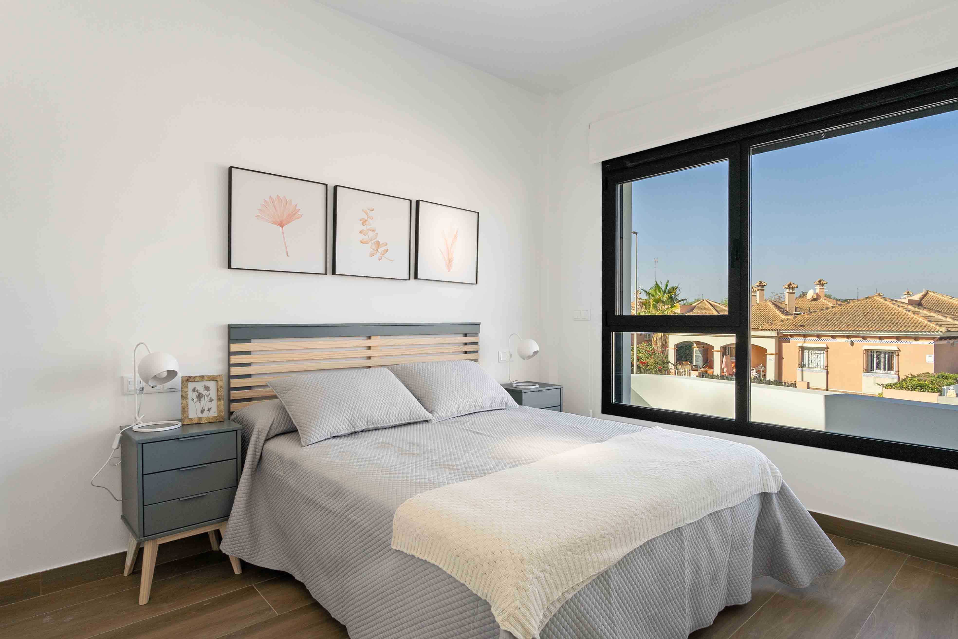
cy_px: 320
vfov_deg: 67.4
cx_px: 479
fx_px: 479
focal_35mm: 18
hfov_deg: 90.0
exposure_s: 1/50
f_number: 8
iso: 320
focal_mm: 12
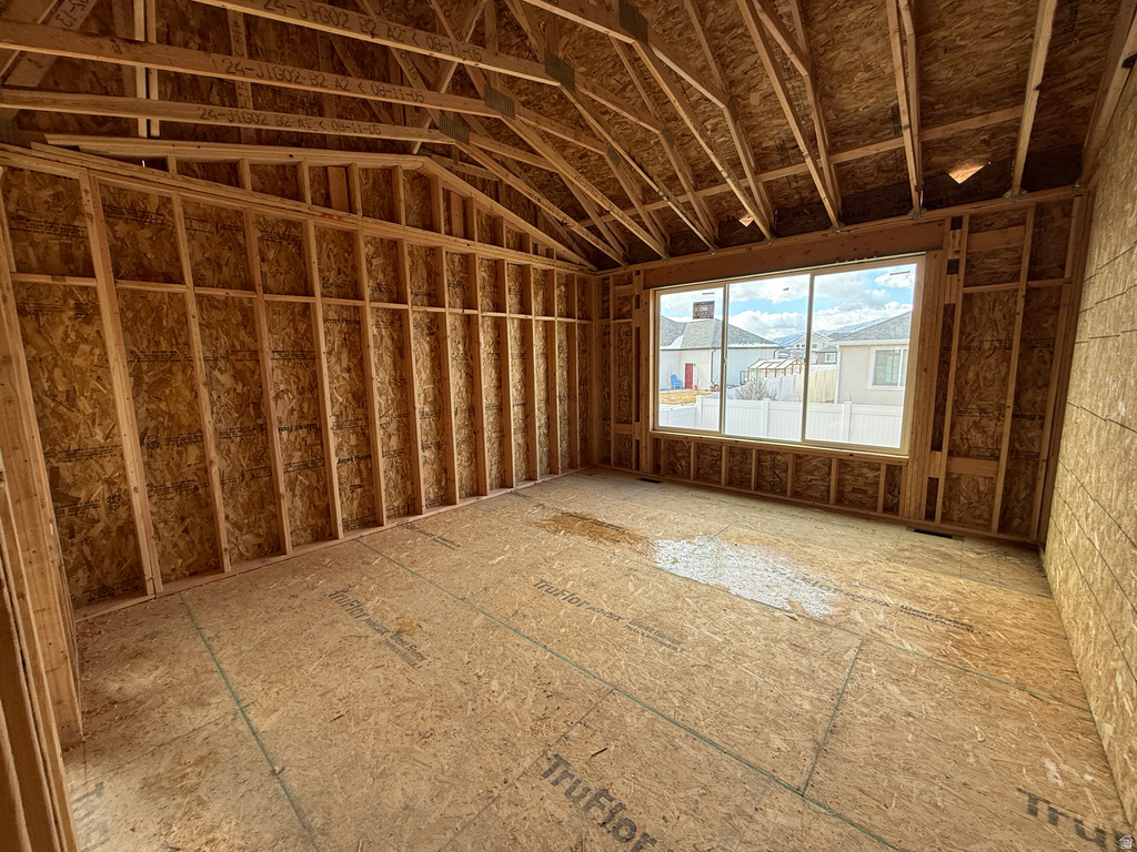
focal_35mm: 14
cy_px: 426
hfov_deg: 102.1
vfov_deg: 85.7
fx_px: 460
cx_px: 568
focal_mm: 2.22
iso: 64
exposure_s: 1/142
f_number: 2.2
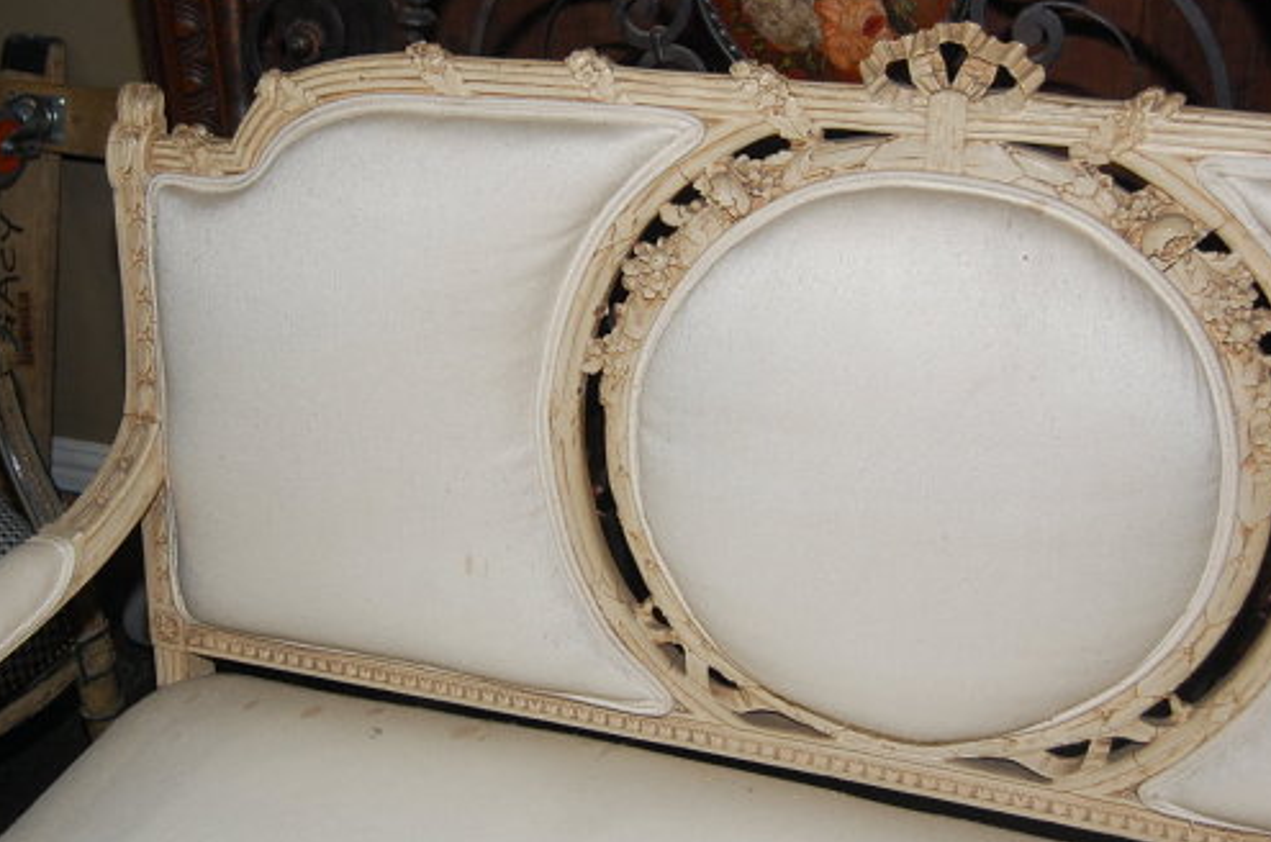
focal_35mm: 45
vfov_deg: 29.9
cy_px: 363
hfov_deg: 43.9
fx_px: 1573
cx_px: 567
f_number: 4
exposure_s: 1/60
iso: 400
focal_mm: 23
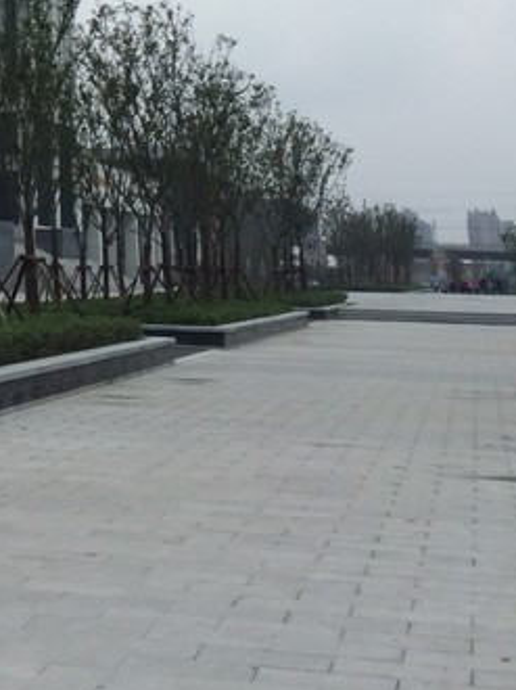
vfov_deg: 23.6
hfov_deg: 18.6
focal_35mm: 75
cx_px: -104
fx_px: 1493
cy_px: -147
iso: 32
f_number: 2.2
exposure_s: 1/695
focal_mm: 4.15
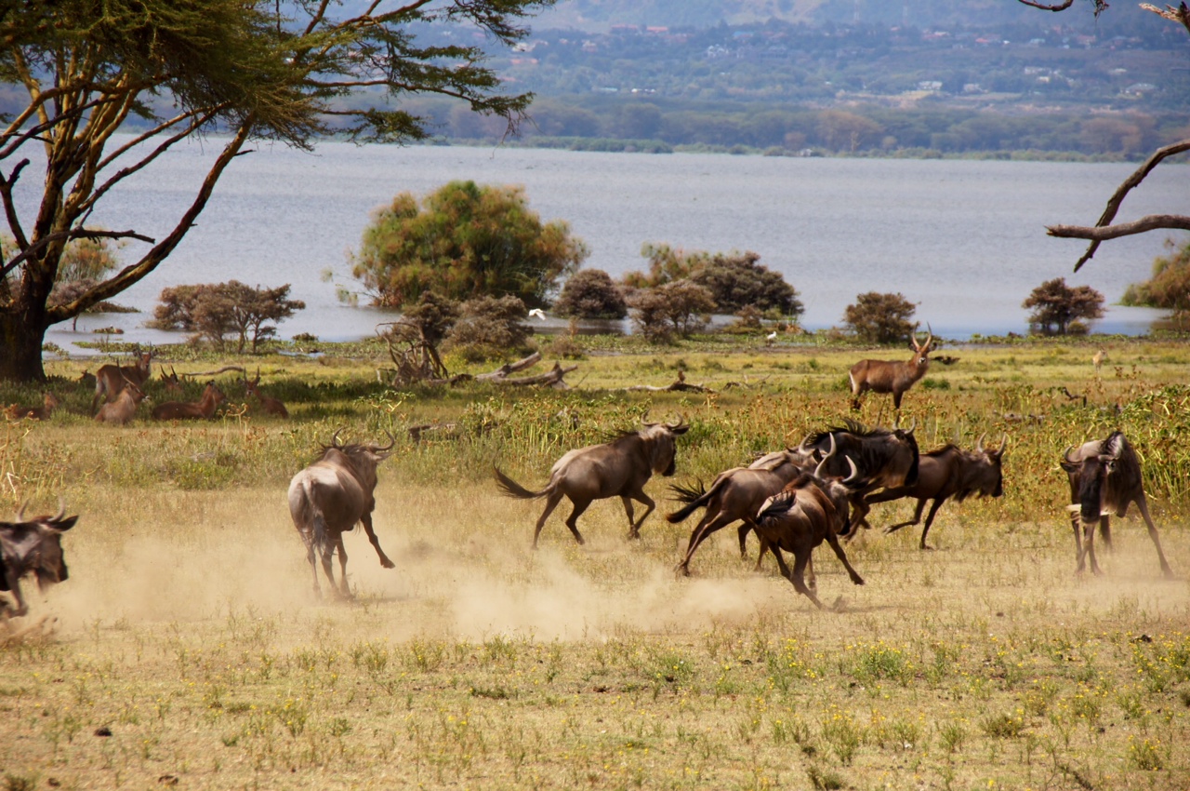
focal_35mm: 225
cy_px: 396
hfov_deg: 9.2
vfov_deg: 6.1
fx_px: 7428
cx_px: 595
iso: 100
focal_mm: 150
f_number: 6.3
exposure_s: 1/320
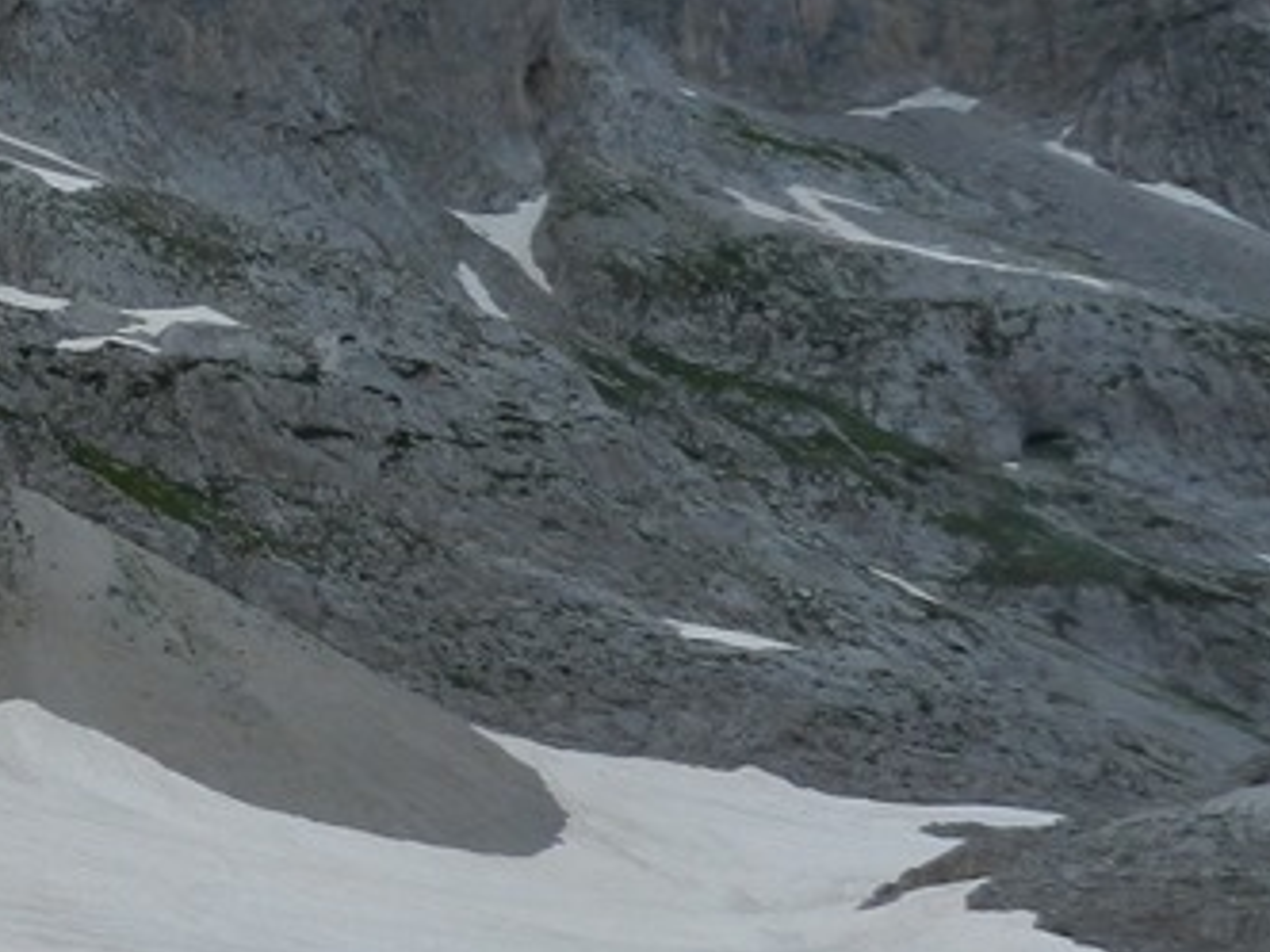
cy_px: 237
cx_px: -539
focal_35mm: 71
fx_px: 2605
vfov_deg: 20.6
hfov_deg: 23.1
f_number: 4
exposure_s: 1/1000
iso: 160
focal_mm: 4
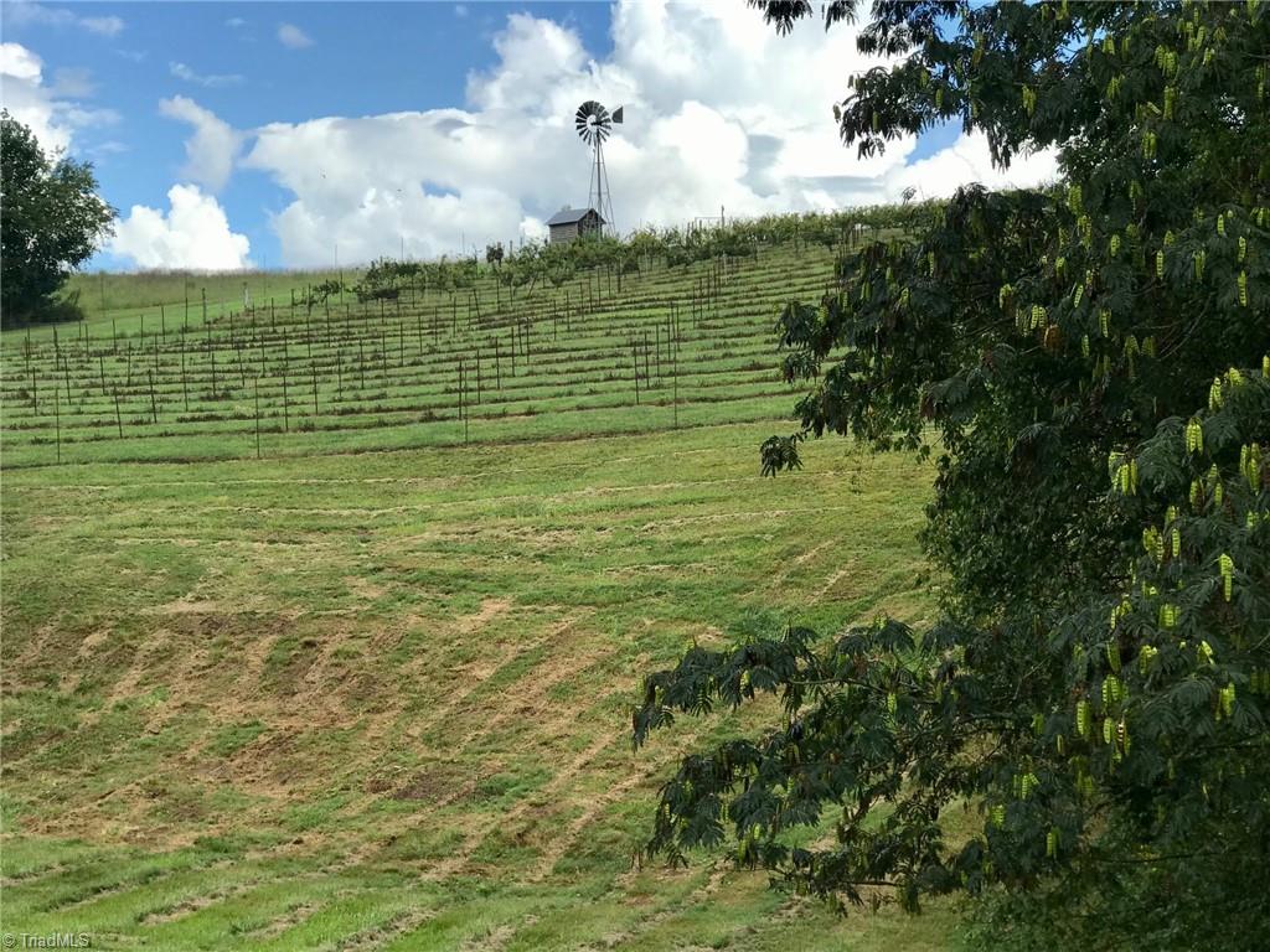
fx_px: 2091
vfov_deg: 25.7
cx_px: 635
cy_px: 476
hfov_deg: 33.8
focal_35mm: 57
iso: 20
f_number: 2.8
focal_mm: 6.6
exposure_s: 1/725
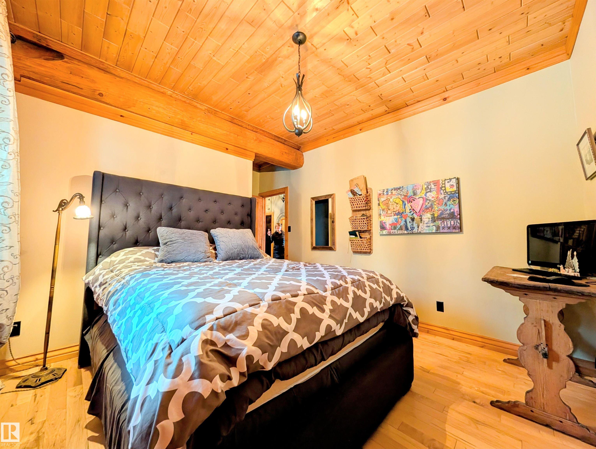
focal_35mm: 12
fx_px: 207
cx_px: 298
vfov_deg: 94.6
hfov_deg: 110.5
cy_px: 224
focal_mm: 2.02
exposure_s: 1/24
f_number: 1.7
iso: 247
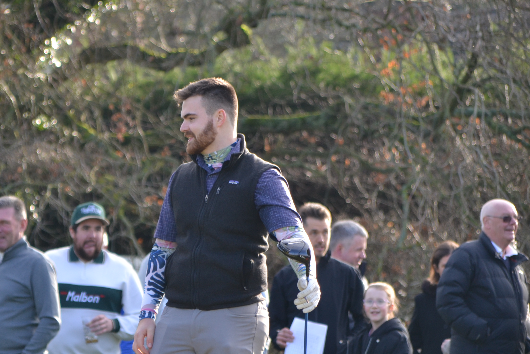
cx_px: 223
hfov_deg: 5.0
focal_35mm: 411
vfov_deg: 3.3
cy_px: 204
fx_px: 6051
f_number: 6.3
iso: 400
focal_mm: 190
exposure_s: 1/250
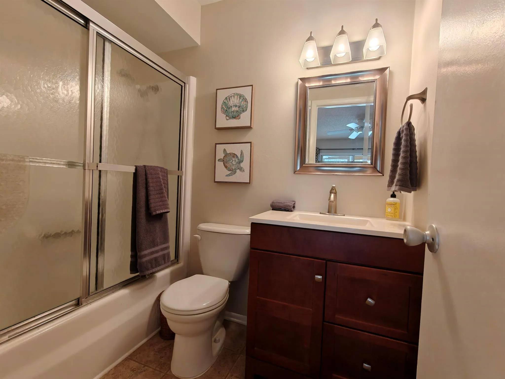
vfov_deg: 81.7
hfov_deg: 98.2
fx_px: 219
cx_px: 252
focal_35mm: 15
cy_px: 190
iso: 400
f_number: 2
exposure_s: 1/120
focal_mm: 2.3
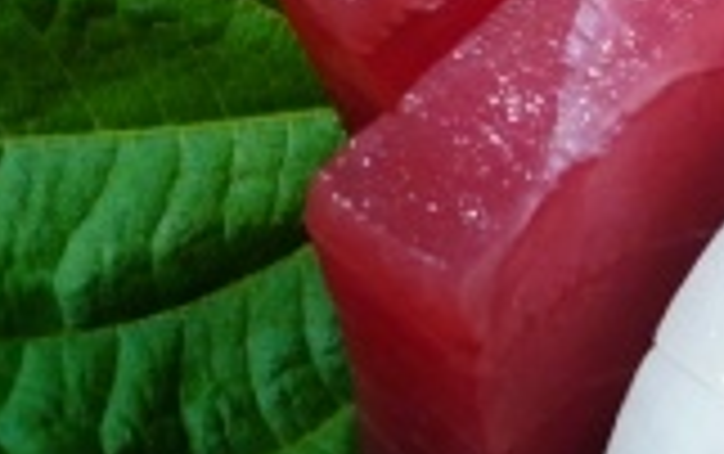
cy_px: 85
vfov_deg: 12.0
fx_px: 2153
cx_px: 980
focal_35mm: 109
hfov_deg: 17.7
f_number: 2.8
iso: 125
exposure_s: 1/30
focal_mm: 6.1
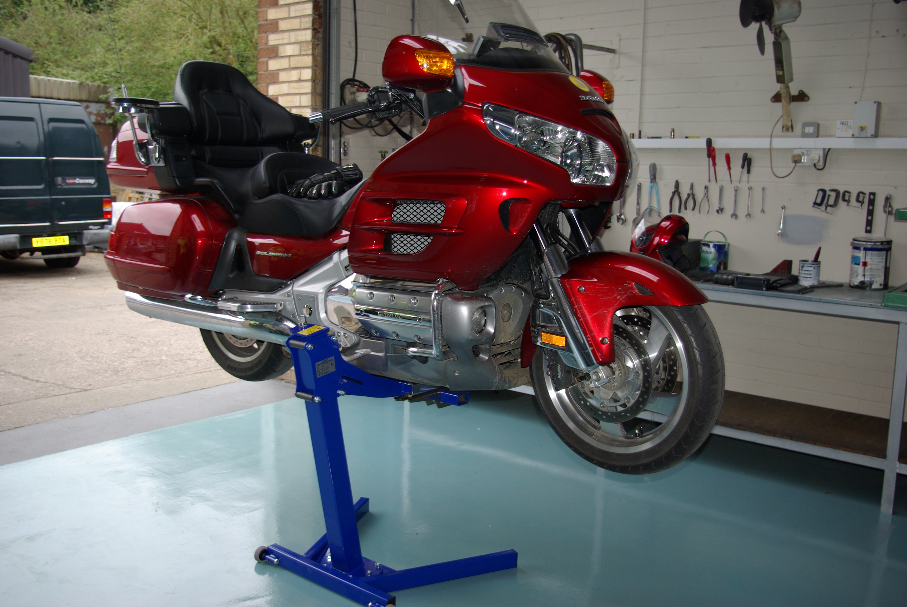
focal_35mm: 34
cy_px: 304
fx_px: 870
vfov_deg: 38.5
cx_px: 454
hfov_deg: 55.0
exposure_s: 1/45
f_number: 4
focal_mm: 23
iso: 200
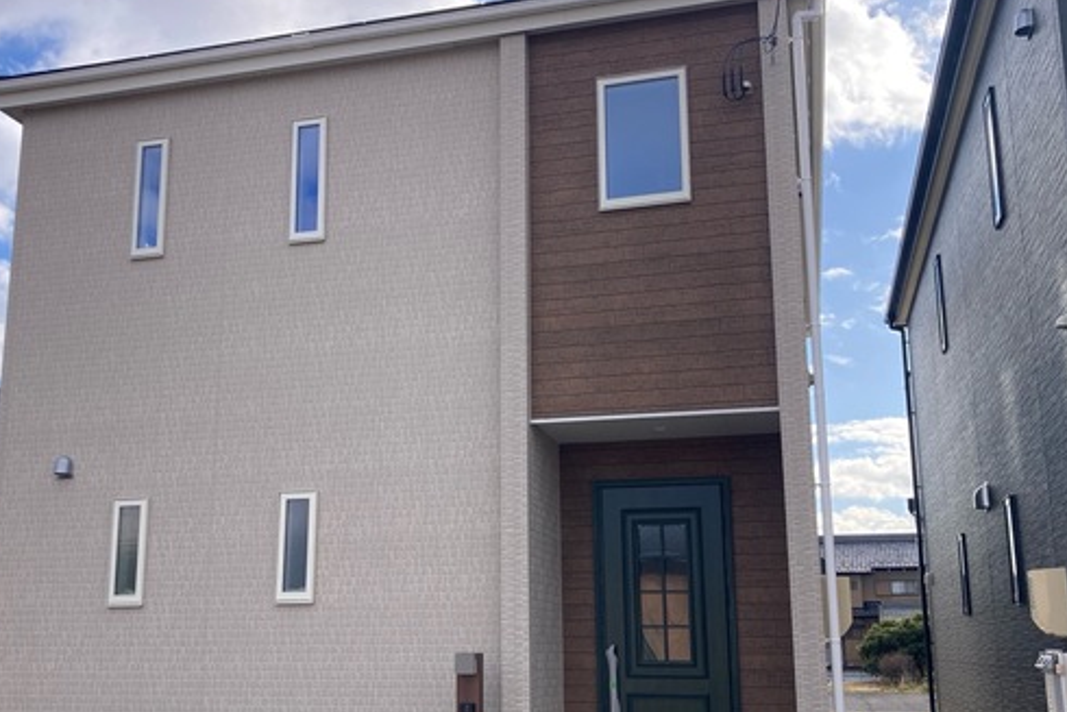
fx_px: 1127
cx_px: 488
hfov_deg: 50.6
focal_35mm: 38
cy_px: 420
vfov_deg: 35.0
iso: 20
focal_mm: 3.99
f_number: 1.8
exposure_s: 1/1429
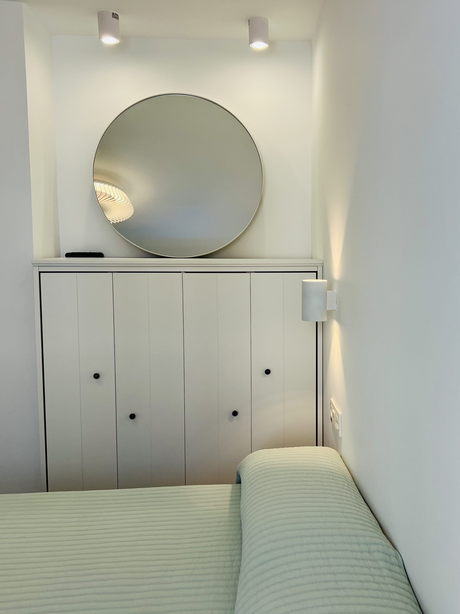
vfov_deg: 52.6
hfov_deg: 40.3
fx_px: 620
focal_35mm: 35
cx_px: 301
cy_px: 310
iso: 50
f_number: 1.5
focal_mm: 5.7
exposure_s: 1/394
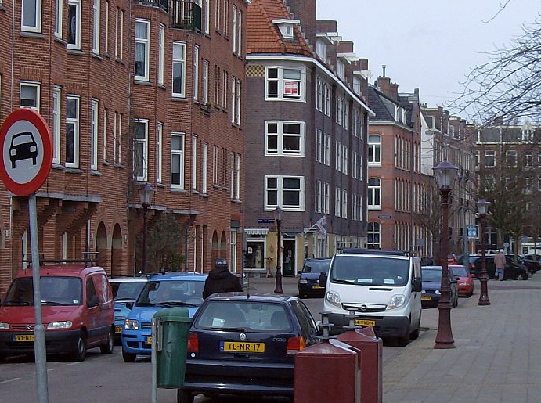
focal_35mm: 126
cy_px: 193
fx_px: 1965
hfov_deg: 15.7
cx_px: 309
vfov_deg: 11.7
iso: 100
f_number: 6.9
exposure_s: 1/219
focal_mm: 14.1
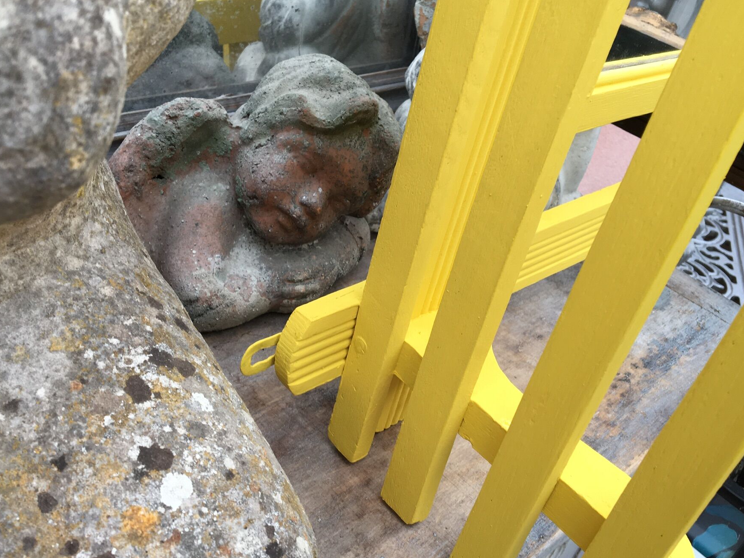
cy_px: 278
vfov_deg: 41.8
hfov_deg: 53.9
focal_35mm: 34
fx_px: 731
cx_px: 356
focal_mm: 4.15
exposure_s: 1/50
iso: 32
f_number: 2.2
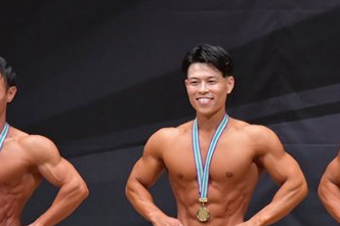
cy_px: 241
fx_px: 6287
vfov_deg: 2.1
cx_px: 198
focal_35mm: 666
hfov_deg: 3.1
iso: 6400
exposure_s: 1/400
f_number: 5.6
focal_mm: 190
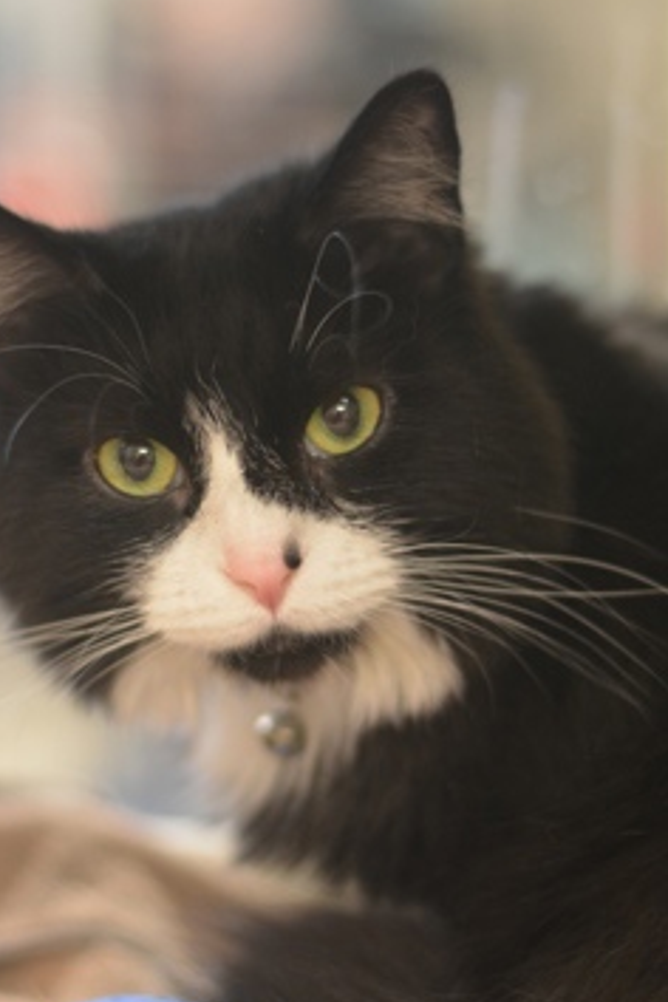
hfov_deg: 15.4
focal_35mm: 89
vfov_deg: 22.9
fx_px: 2477
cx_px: 277
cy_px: 504
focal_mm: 50
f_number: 2
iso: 1600
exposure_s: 1/50
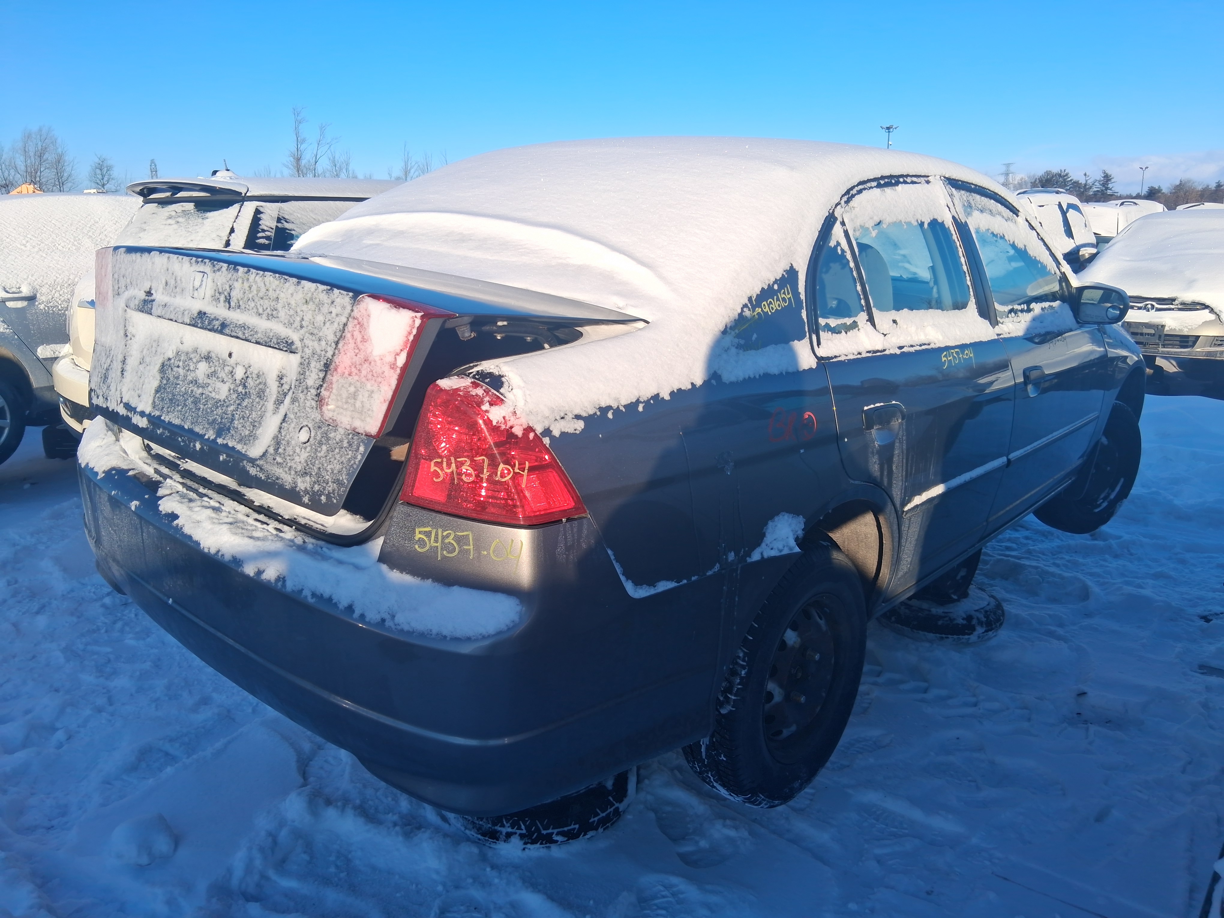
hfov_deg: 67.3
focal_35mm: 26
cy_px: 459
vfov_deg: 53.1
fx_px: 919
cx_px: 612
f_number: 1.8
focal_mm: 3.98
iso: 25
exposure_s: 1/476
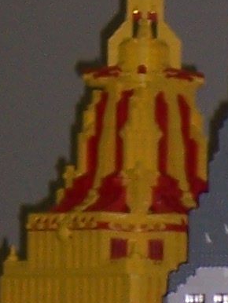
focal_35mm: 400
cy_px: 794
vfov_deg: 4.8
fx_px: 3509
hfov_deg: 3.7
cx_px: 458
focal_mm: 10
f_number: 4
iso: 80
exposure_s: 1/90
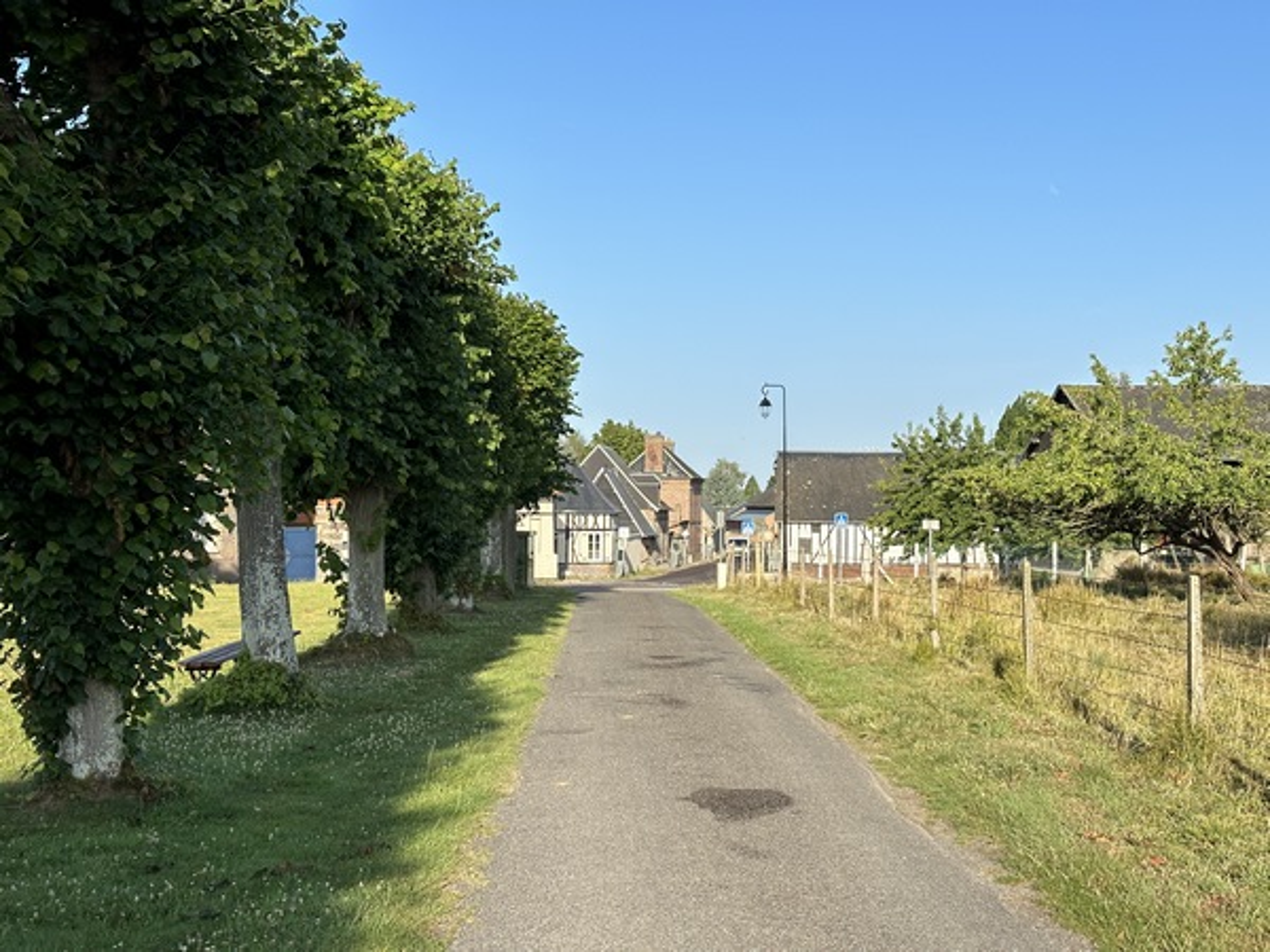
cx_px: 635
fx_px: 1761
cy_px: 476
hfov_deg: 39.7
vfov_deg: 30.3
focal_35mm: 48
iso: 64
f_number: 1.78
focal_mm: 6.86
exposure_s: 1/3257
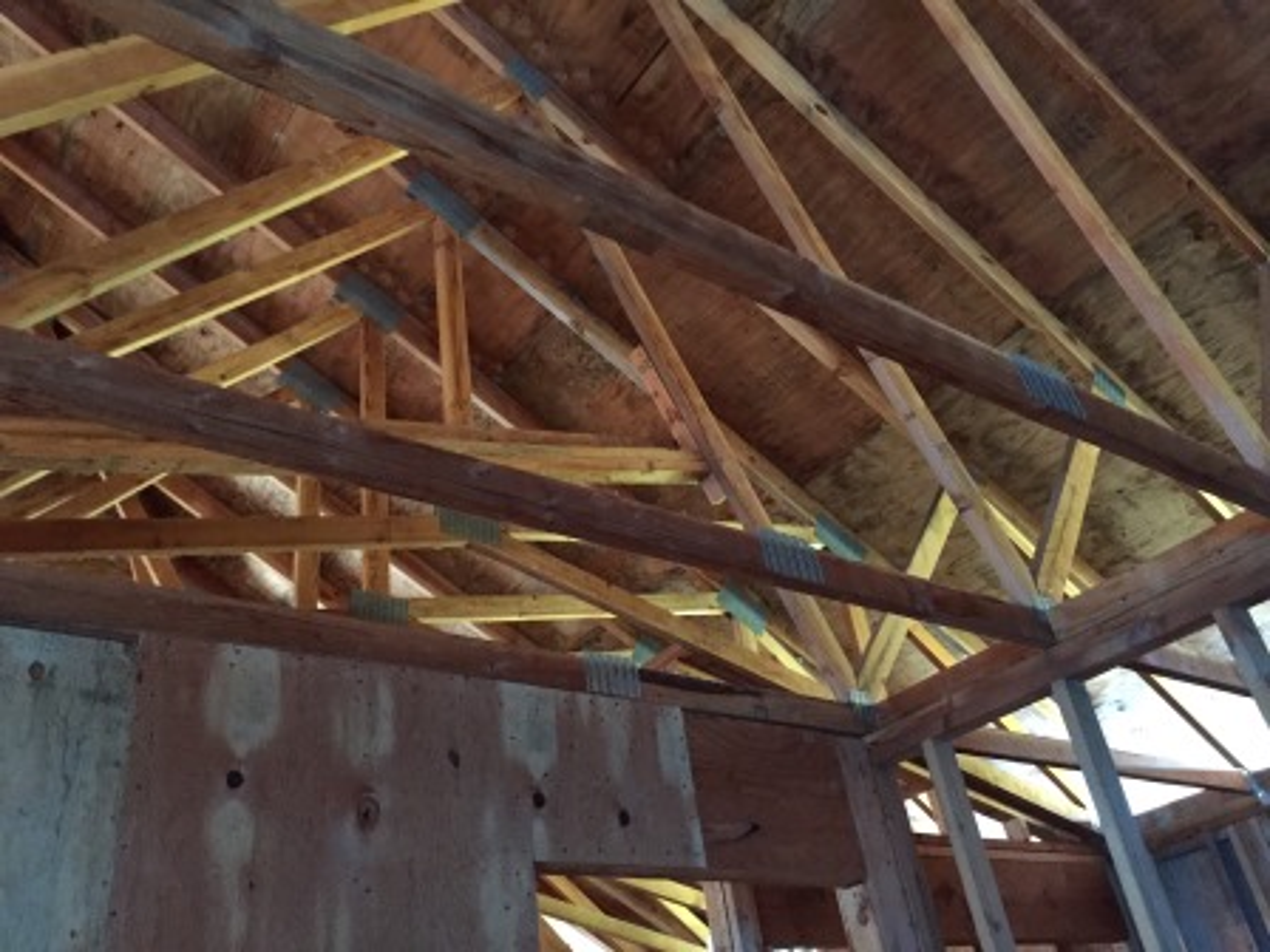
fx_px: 1064
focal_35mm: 29
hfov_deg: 61.7
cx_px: 635
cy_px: 476
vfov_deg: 48.2
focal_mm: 4.15
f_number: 2.2
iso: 400
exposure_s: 1/15
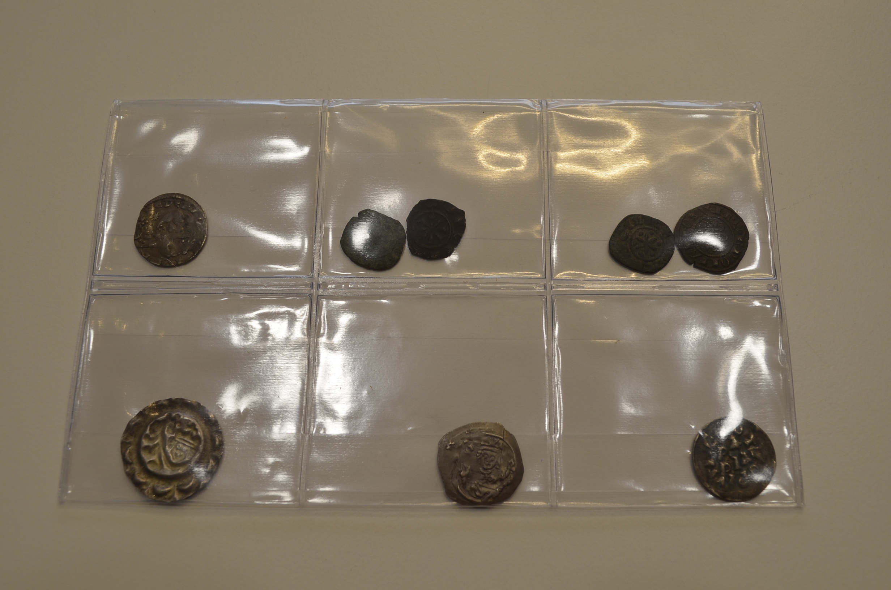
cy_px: 295
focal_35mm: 33
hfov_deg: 57.3
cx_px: 446
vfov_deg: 39.8
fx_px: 815
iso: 250
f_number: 8
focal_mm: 22
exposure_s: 1/60
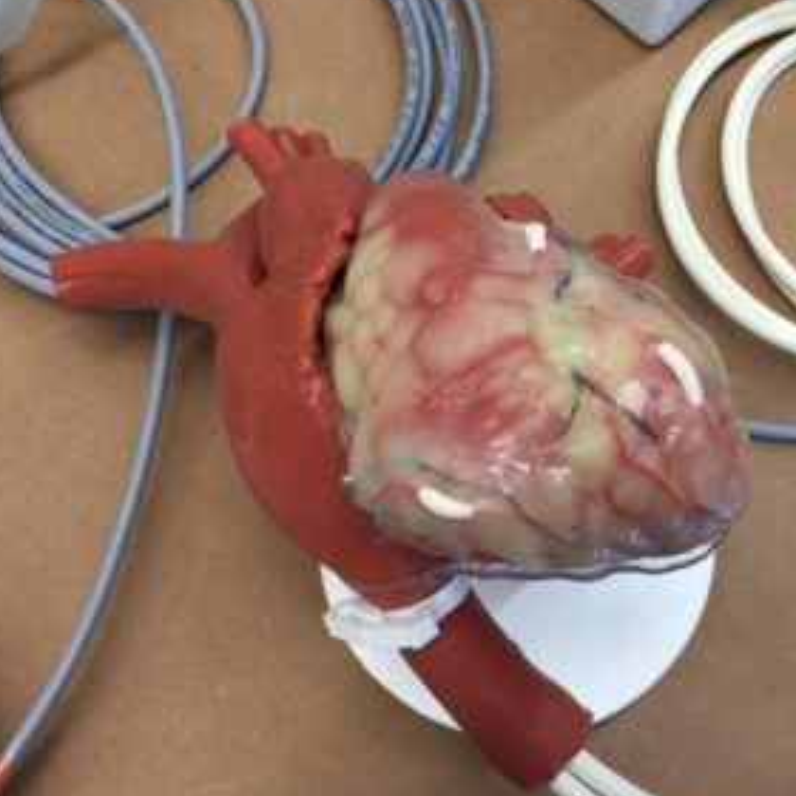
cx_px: 557
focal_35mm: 43
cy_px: 368
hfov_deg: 38.5
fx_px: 1119
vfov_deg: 39.1
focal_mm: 4.15
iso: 32
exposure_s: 1/30
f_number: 2.2
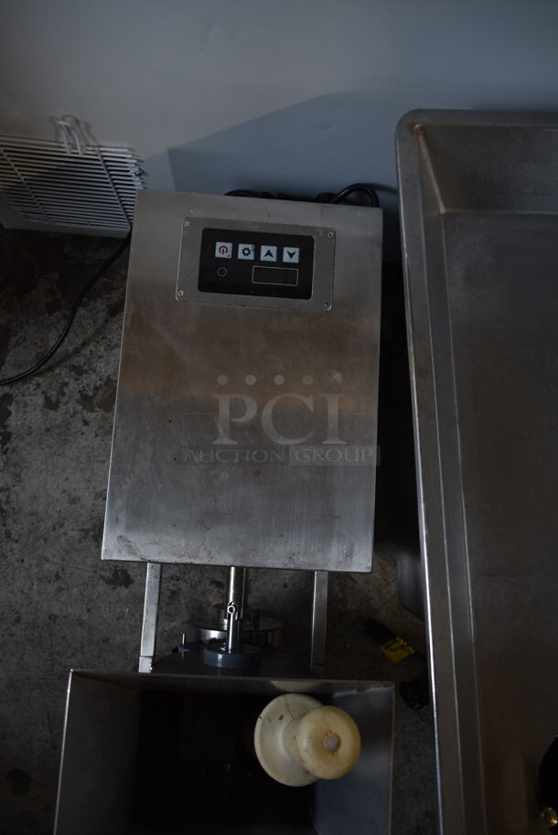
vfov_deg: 67.3
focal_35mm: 27
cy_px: 418
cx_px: 279
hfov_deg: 48.0
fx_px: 627
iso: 250
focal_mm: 18
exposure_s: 1/30
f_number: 3.5
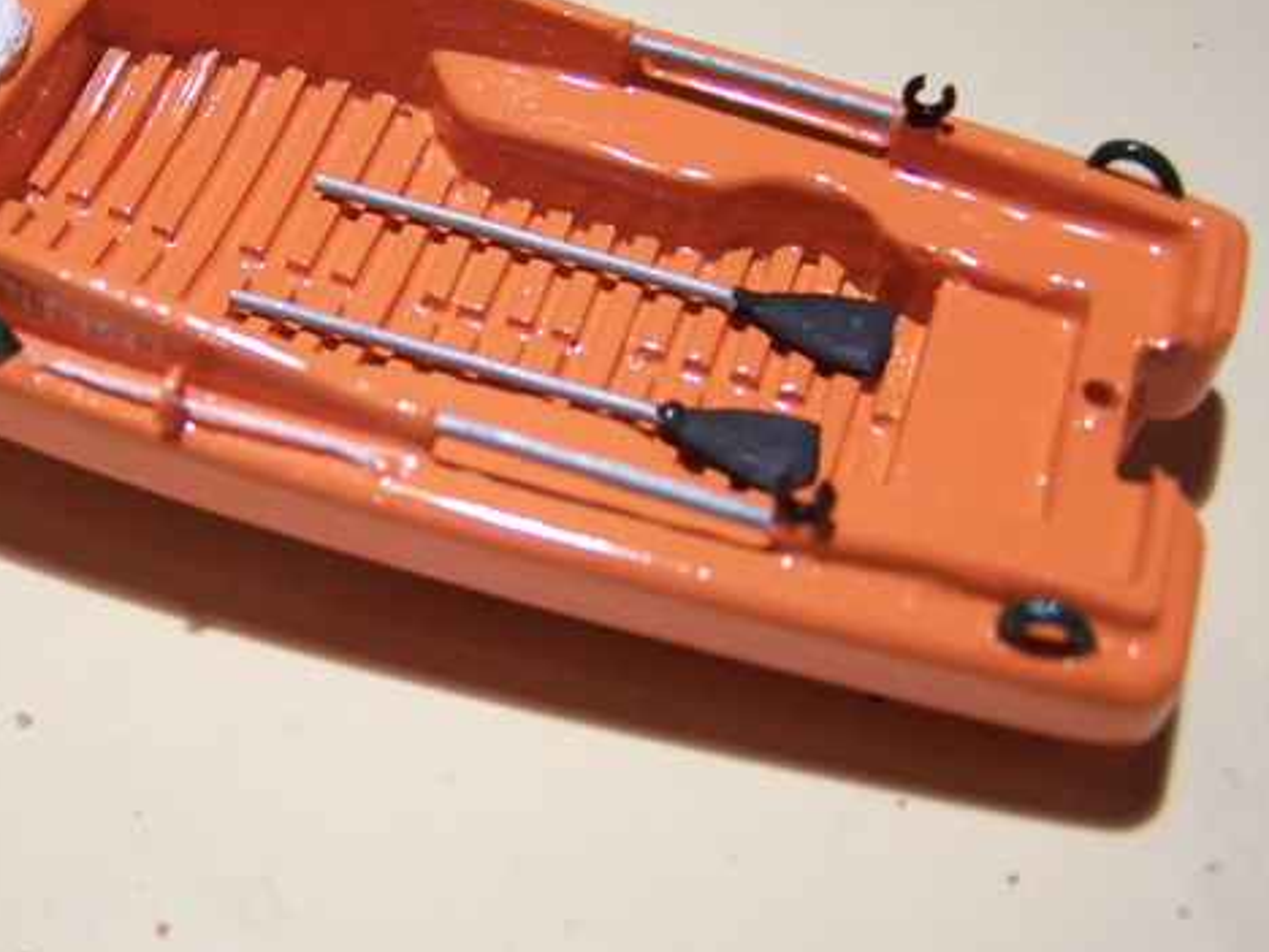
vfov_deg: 28.0
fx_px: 1906
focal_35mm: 52
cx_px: 412
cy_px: 377
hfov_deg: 36.4
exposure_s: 1/30
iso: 80
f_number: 2.8
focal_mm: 6.3
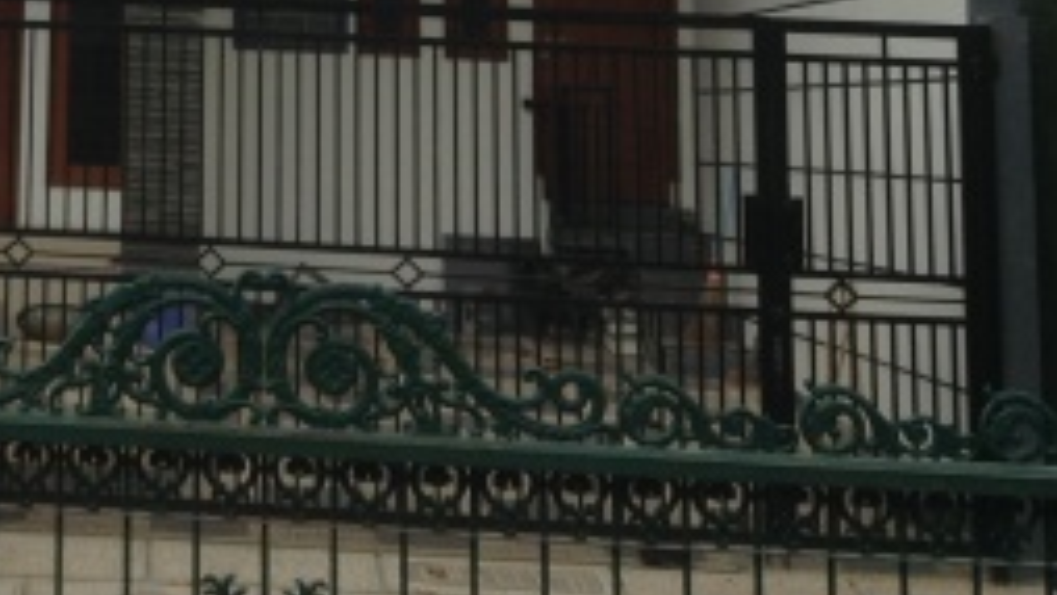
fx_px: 2439
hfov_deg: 23.3
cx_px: -33
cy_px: -275
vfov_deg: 13.2
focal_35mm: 87
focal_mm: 3.3
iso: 25
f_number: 2.4
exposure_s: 1/828
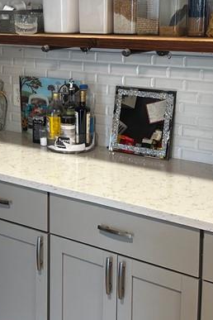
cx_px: 54
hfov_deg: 20.5
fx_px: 586
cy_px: 117
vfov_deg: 30.4
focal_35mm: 66
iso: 125
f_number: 1.78
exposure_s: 1/60
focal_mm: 6.86
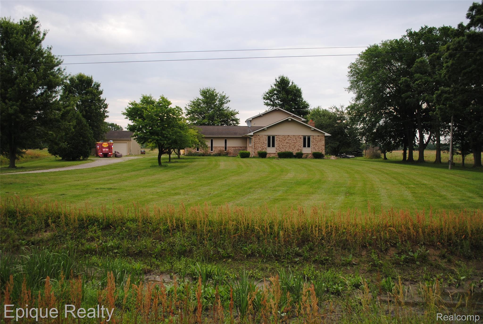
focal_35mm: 30
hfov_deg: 61.8
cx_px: 242
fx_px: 403
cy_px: 162
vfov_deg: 43.8
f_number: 3.8
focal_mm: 20
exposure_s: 1/160
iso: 100
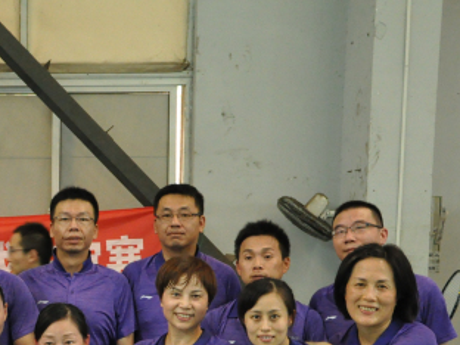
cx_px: -46
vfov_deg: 16.1
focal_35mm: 90
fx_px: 1196
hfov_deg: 20.7
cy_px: 349
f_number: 7.1
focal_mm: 26
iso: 2800
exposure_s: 1/60
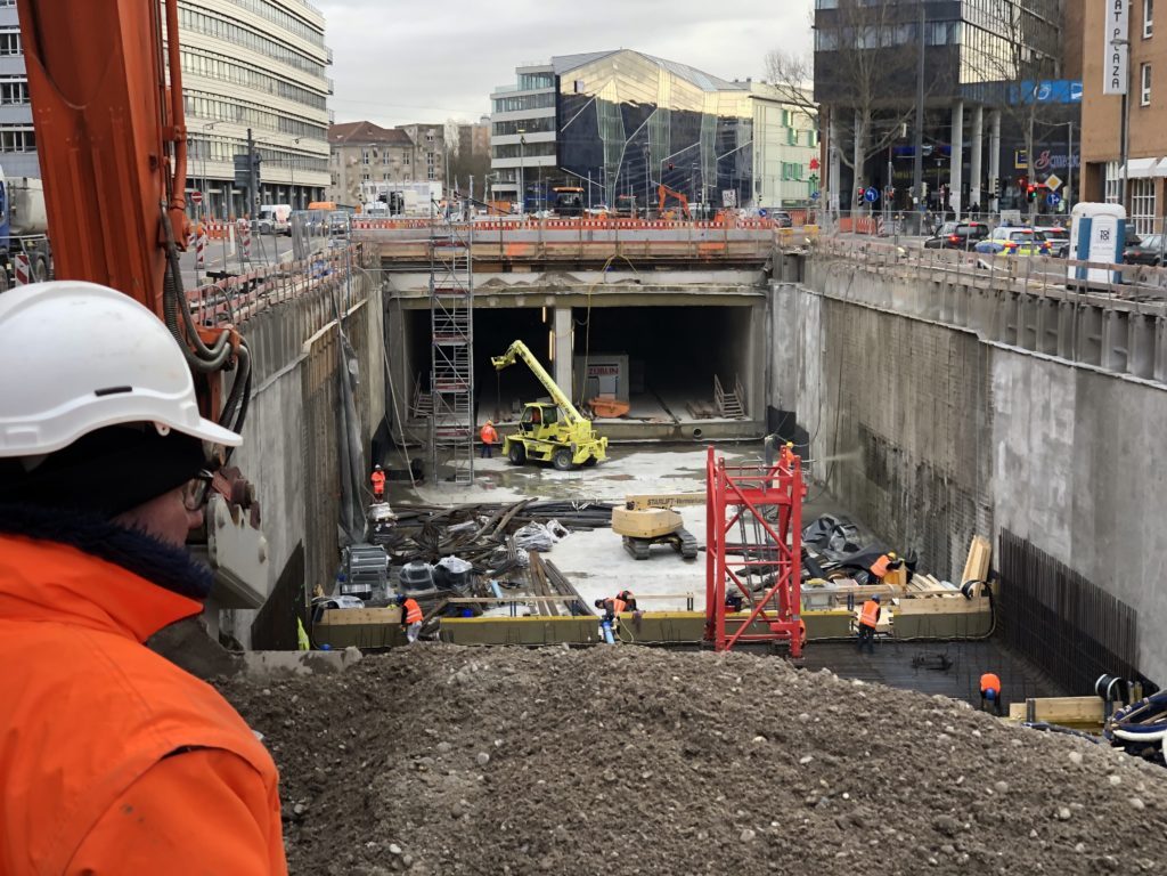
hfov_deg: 36.8
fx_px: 1753
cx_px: 584
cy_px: 438
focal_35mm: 52
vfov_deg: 28.0
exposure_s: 1/120
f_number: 2.4
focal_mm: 6
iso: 25
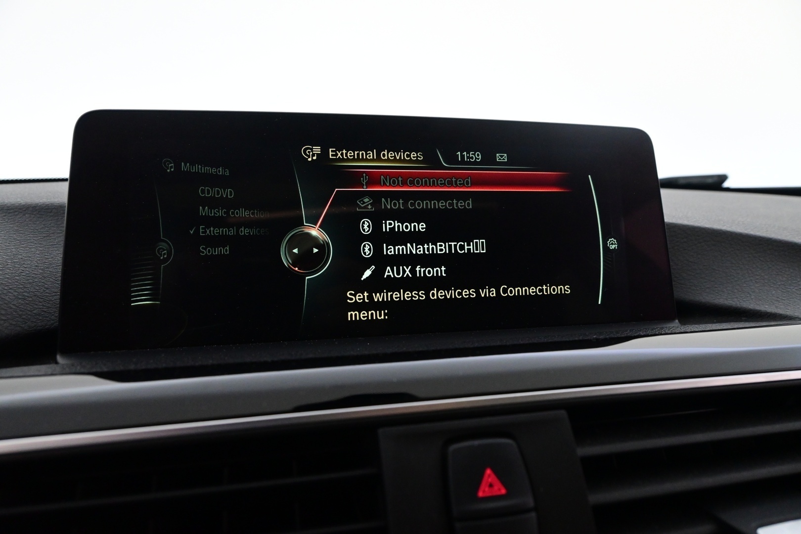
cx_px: 400
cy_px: 267
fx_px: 601
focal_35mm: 27
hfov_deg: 67.4
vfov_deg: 47.9
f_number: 5.6
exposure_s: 1/30
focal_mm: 18
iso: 2800
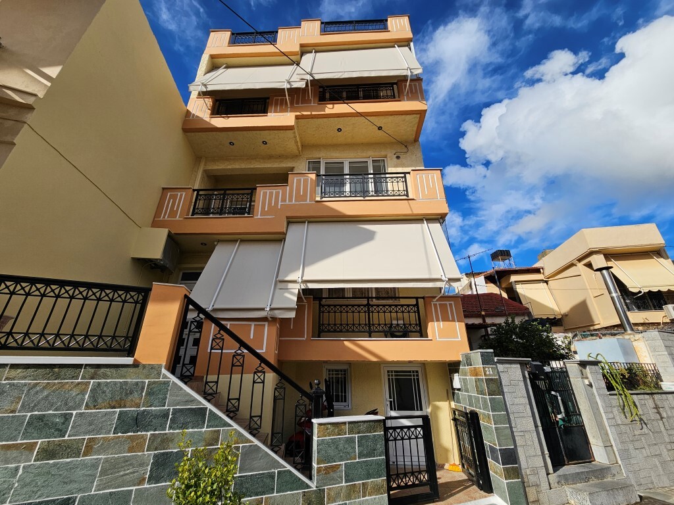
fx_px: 253
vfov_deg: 89.9
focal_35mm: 13
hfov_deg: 106.2
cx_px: 337
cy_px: 252
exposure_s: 1/2897
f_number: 2.2
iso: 50
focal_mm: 2.2
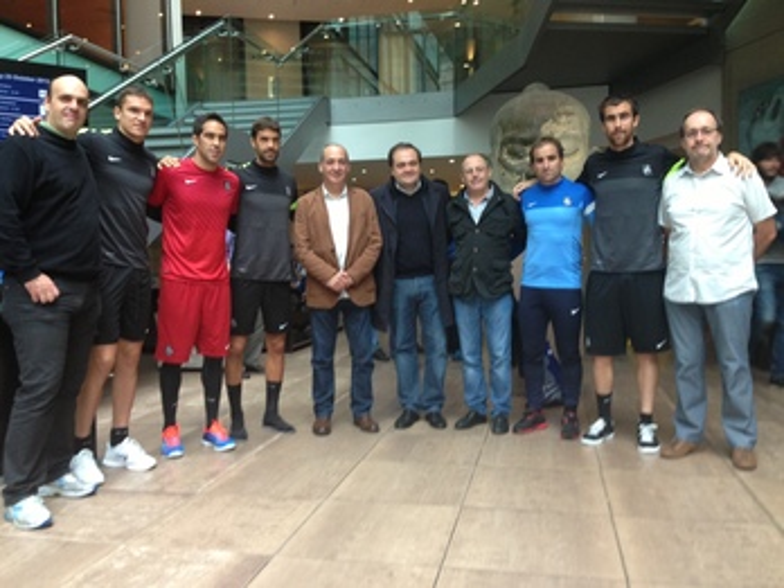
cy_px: 294
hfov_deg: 55.4
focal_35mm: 33
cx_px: 392
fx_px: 747
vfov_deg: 42.9
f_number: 2.4
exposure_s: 1/20
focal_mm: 4.13
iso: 125
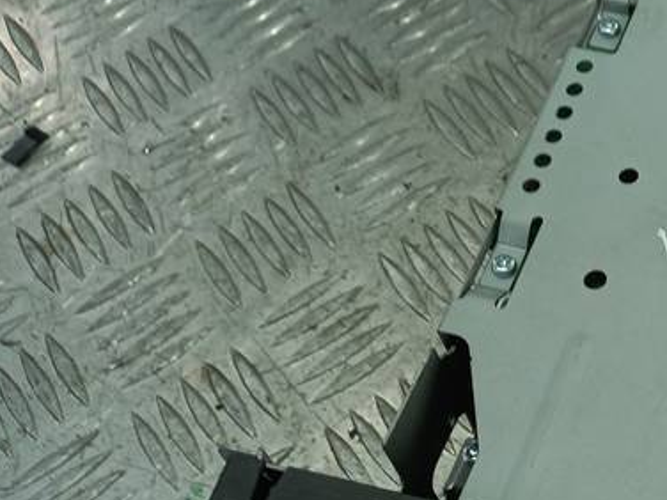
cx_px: 837
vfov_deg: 21.4
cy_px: 369
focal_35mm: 68
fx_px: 1310
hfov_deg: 25.2
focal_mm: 4.6
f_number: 1.8
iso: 40
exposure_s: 1/50
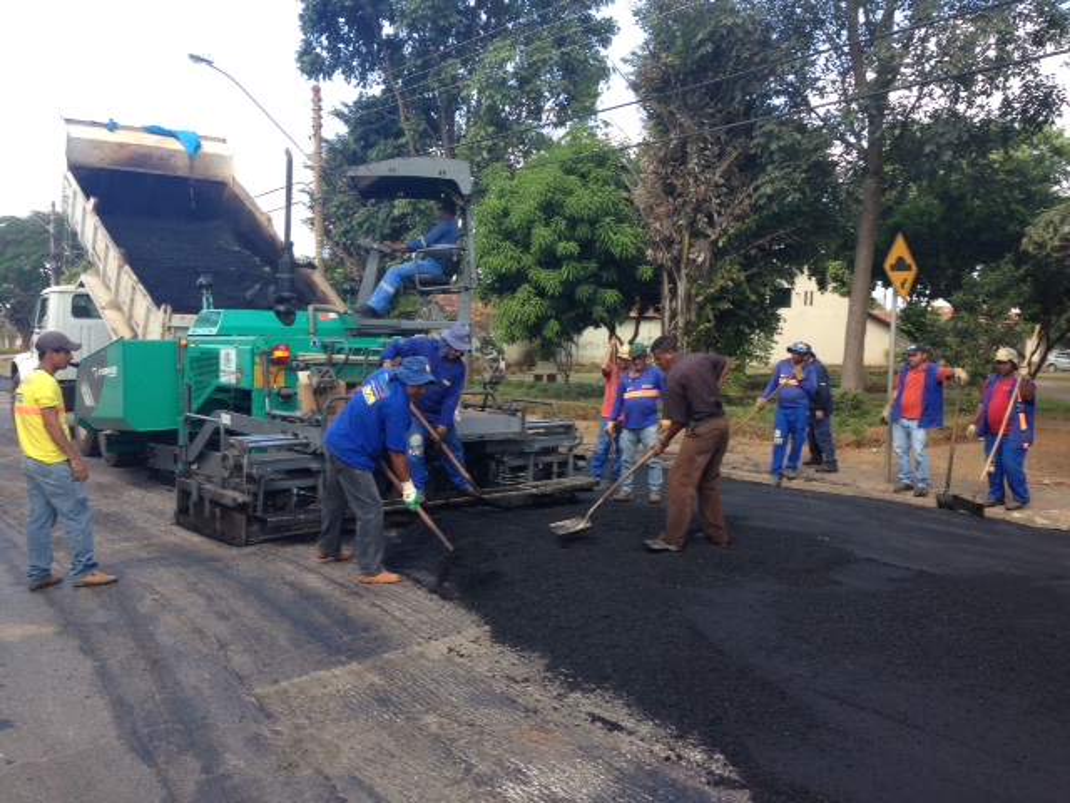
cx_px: 535
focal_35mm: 33
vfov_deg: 42.9
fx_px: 1020
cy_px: 402
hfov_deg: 55.4
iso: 50
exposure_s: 1/241
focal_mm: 4.12
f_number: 2.4
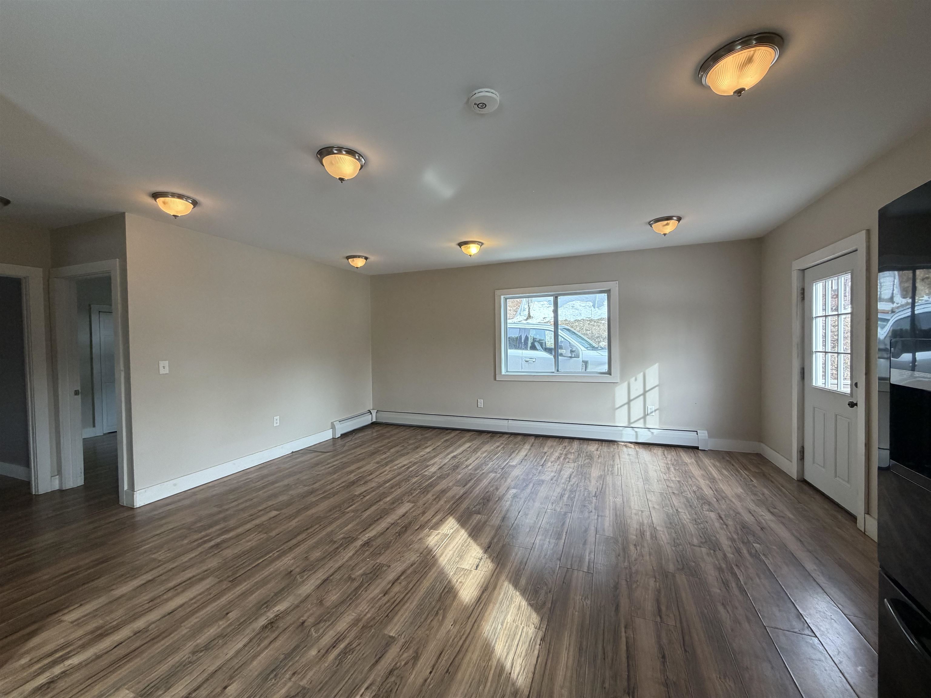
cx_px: 466
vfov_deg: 85.7
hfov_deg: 102.1
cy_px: 349
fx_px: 377
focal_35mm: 14
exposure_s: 1/120
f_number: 2.2
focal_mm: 2.22
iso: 250
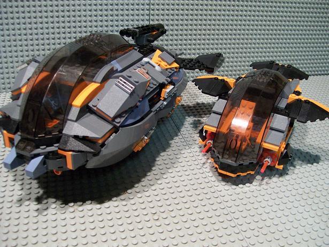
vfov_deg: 39.6
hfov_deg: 51.4
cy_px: 124
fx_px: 342
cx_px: 164
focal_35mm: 36
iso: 160
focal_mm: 6
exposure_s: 1/22
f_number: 2.7
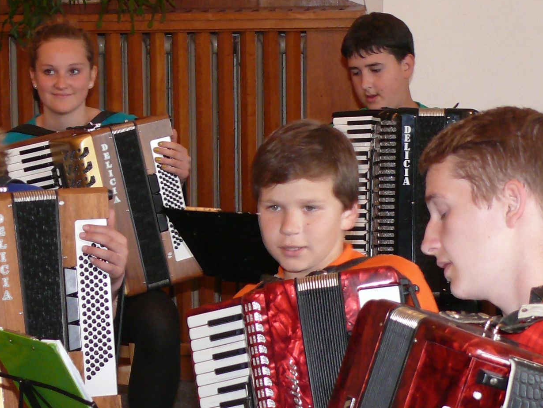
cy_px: 260
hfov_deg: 15.8
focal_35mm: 125
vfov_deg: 11.9
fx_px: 1961
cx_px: 286
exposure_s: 1/30
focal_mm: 11.4
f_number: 3.2
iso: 200
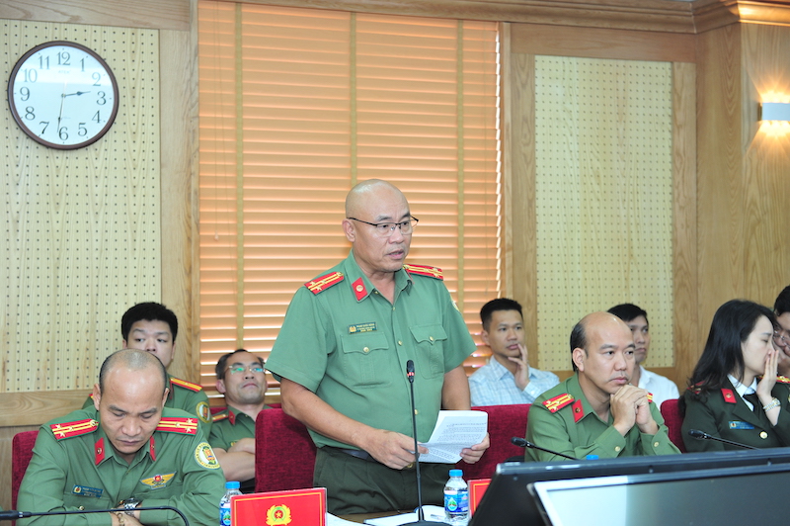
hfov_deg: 32.4
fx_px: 1359
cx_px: 395
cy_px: 263
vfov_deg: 21.9
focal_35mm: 62
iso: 1000
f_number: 3.5
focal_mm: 62
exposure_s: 1/160
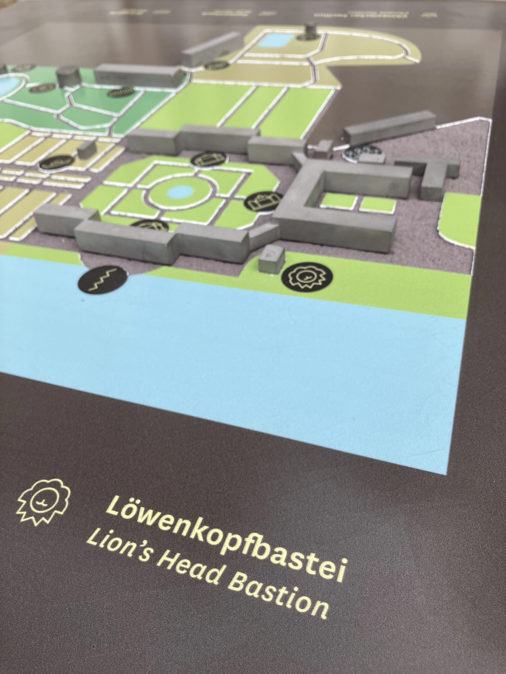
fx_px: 546
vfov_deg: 63.4
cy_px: 337
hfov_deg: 49.7
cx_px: 253
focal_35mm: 28
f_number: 1.8
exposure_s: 1/395
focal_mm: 3.99
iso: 32
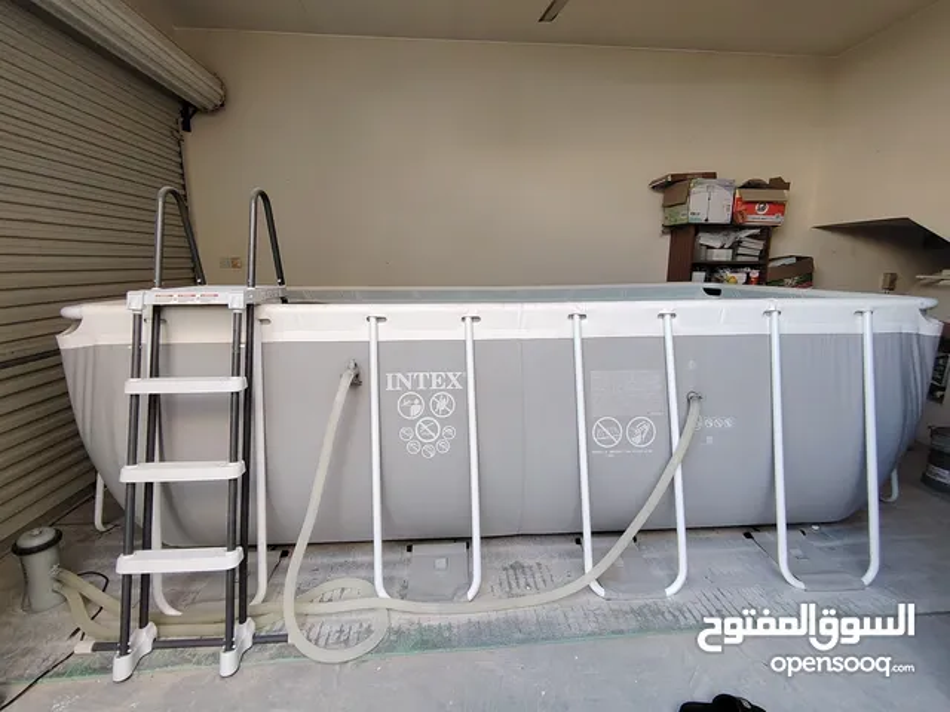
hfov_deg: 91.0
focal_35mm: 17
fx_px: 467
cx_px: 475
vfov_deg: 74.7
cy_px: 356
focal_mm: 1.43
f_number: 2.2
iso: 120
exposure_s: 1/100
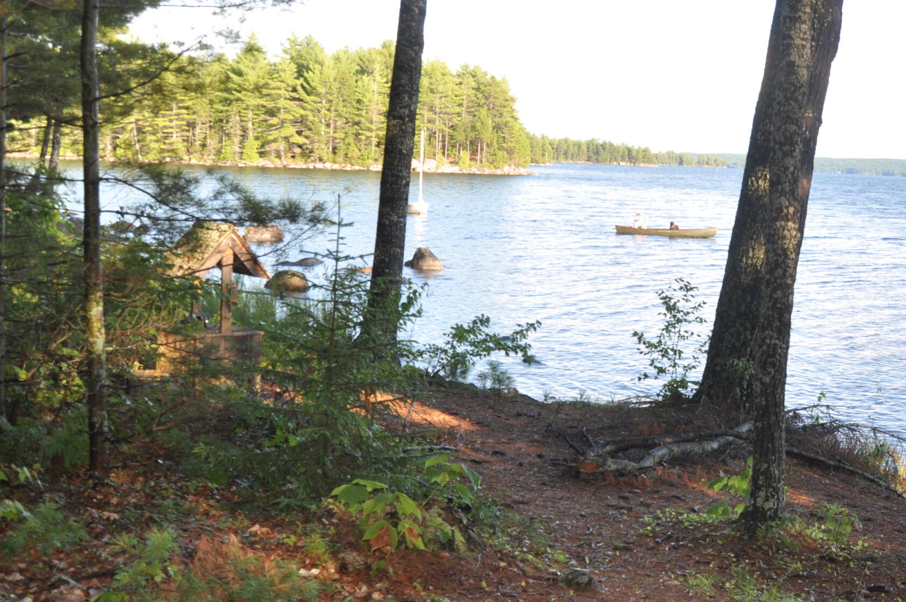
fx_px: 1206
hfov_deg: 40.0
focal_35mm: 48
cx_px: 677
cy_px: 277
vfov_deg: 28.0
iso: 200
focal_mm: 18
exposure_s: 1/200
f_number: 7.1
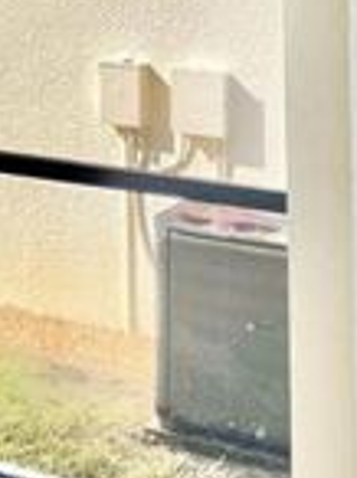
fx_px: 1310
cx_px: -139
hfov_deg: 14.7
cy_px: -144
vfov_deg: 19.1
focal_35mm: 95
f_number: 1.6
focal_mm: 4.2
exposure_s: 1/2092
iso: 32
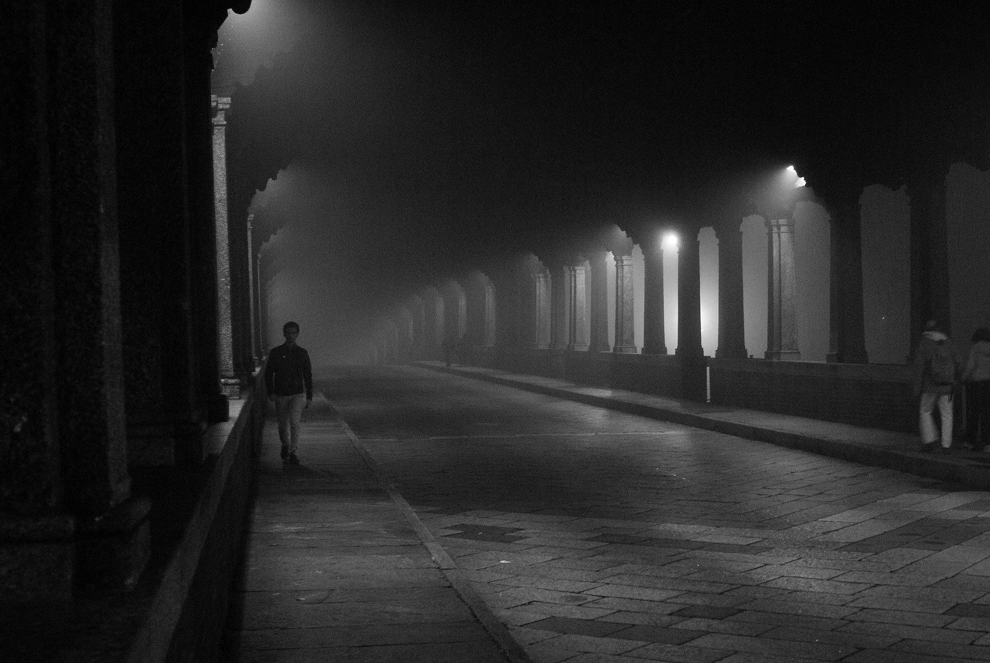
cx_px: 647
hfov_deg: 38.5
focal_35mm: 51
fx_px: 1404
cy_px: 326
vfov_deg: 26.6
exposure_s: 1/15
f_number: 4
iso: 800
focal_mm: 24
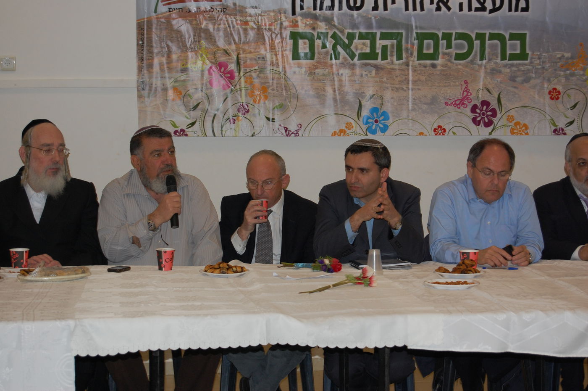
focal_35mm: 82
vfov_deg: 16.5
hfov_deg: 24.6
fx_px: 1346
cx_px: 294
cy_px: 196
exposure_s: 1/60
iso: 400
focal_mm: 55
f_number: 5.6
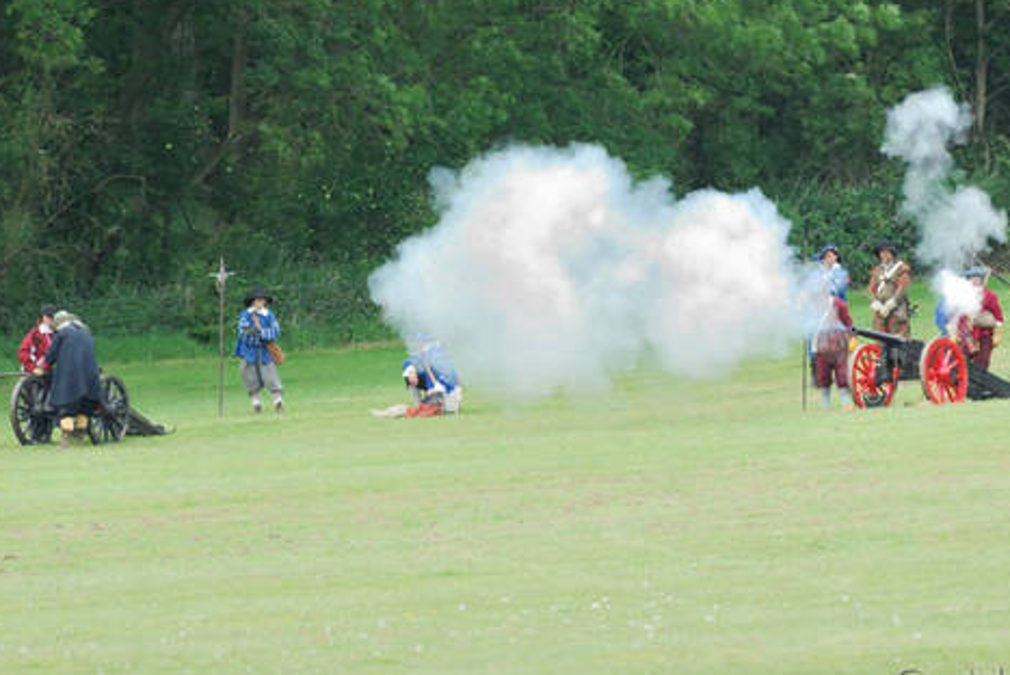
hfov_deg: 2.3
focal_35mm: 899
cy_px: 234
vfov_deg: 1.5
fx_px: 25237
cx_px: 640
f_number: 5.6
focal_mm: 400
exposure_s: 1/500
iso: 640
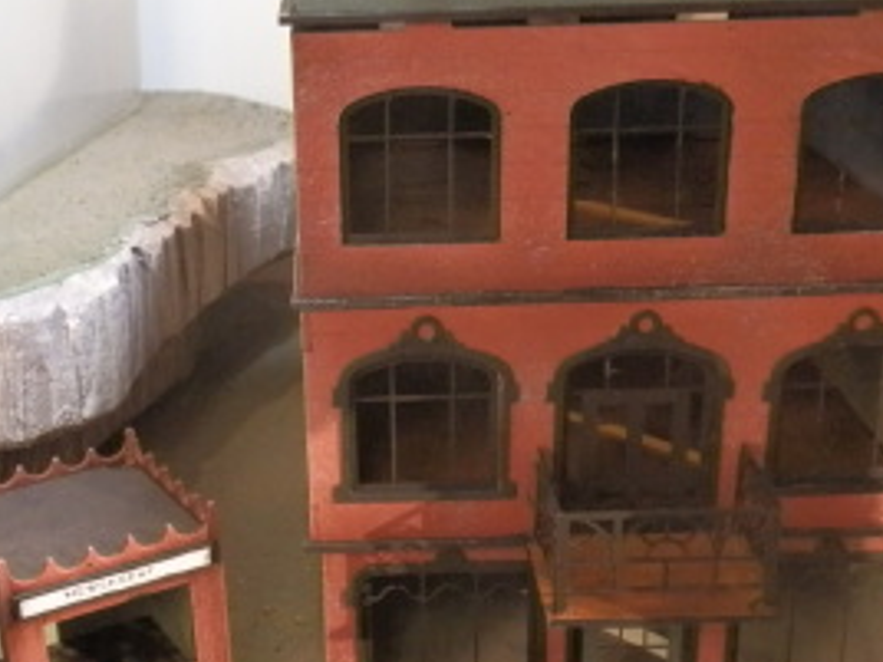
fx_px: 1428
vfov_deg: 26.1
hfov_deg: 34.2
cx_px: 339
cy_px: 372
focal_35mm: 56
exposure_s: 1/30
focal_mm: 5
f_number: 3.1
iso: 400
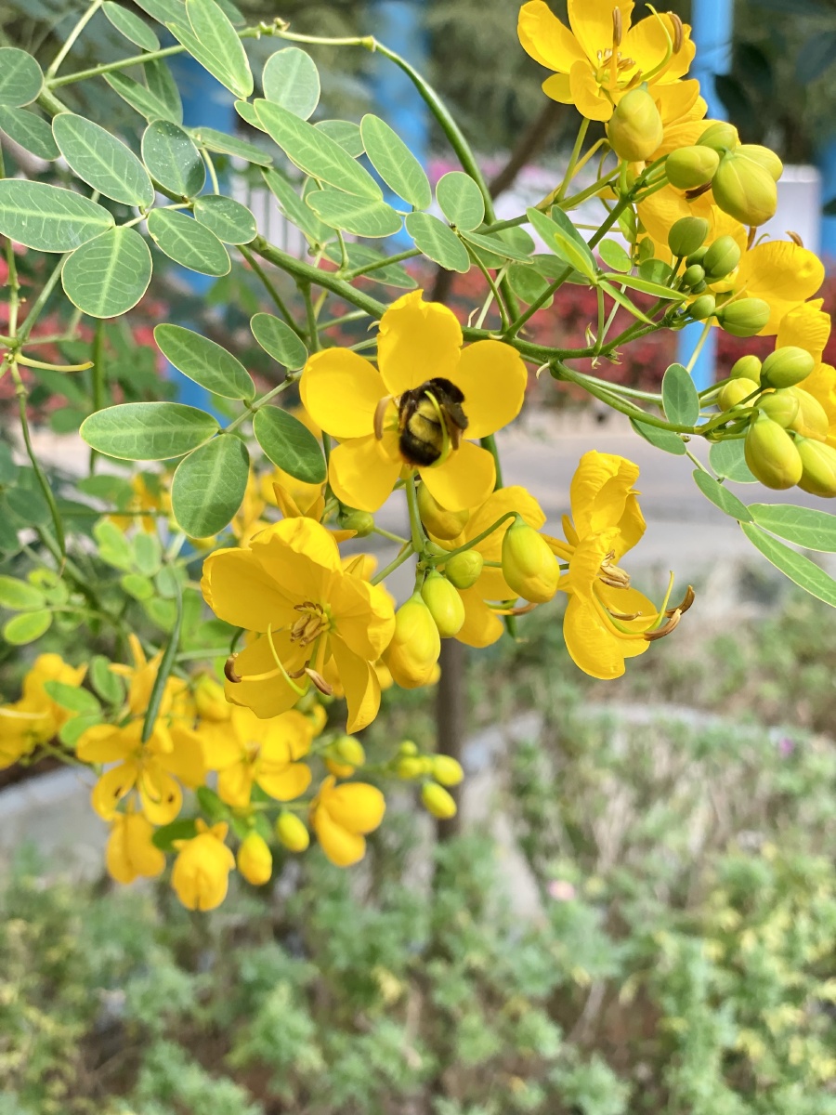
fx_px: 1674
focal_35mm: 52
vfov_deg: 36.8
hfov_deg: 28.0
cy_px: 558
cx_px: 418
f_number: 2
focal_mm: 6
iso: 25
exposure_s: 1/180
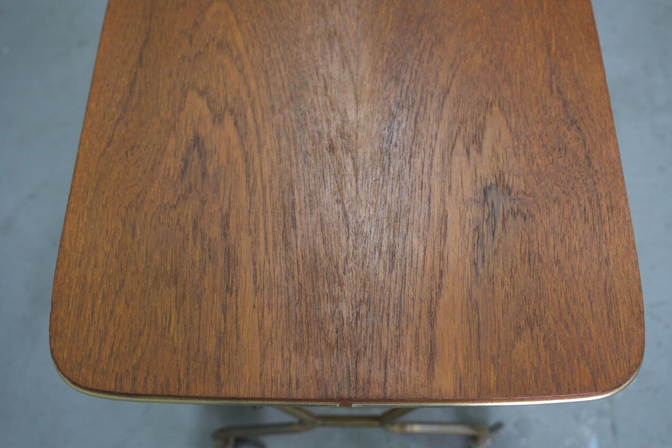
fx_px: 616
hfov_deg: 57.2
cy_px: 224
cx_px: 336
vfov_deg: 40.0
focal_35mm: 33
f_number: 4
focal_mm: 22.3
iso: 1250
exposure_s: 1/30
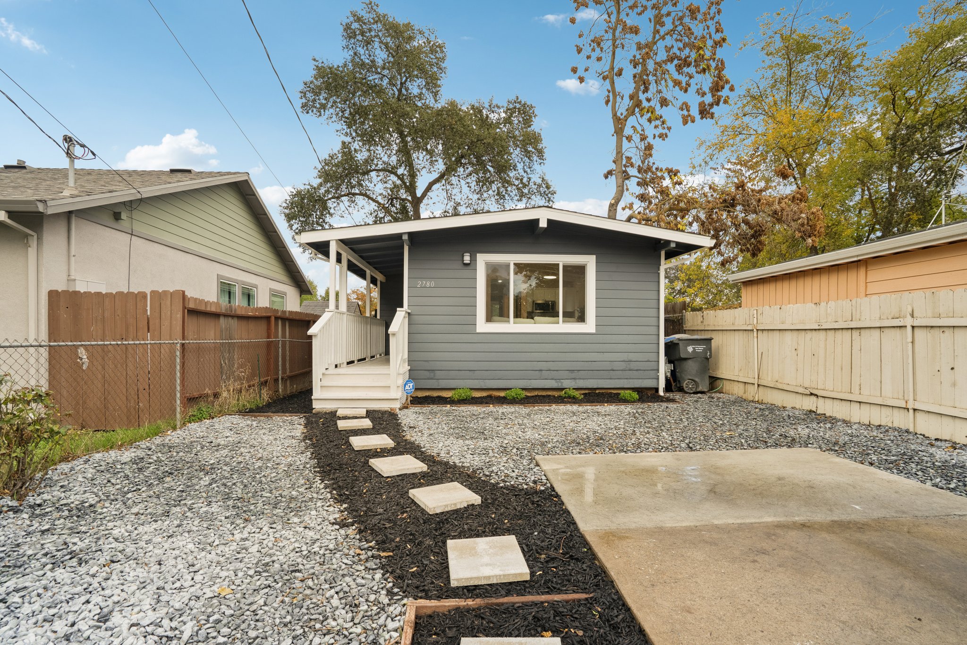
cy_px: 322
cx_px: 484
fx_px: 430
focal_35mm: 16
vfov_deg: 73.7
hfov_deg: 96.7
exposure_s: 1/100
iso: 320
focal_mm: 16
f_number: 8
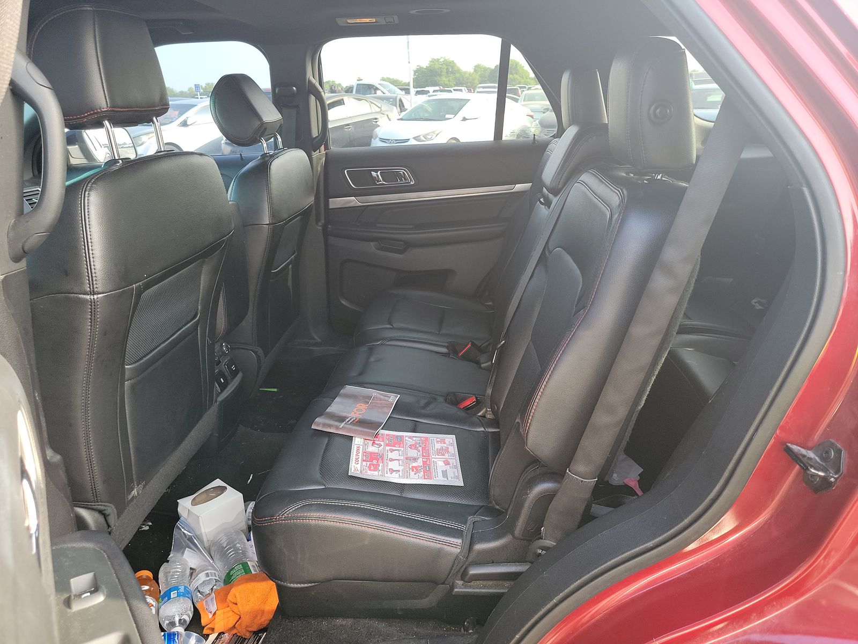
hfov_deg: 71.6
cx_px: 429
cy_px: 322
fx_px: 595
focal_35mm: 24
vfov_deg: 56.8
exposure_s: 1/59
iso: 103
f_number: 1.8
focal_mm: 6.7
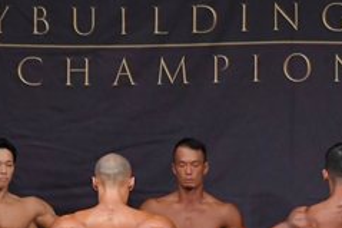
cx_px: 220
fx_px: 5174
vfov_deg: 2.5
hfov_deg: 3.8
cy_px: 275
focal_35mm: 545
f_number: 5.6
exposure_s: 1/400
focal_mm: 112
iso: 4000
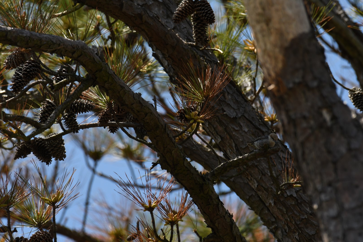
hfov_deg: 2.7
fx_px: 7562
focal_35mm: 750
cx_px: 182
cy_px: 121
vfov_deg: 1.8
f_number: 10
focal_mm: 500
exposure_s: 1/1000
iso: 800
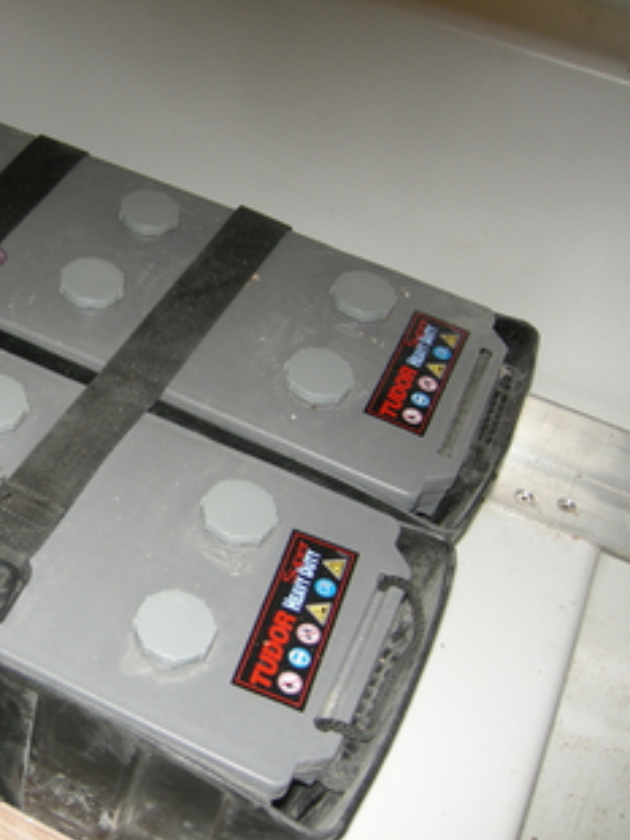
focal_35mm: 51
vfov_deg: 37.5
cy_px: 427
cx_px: 49
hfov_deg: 27.4
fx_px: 1238
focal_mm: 7.5
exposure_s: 1/60
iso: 64
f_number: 2.7
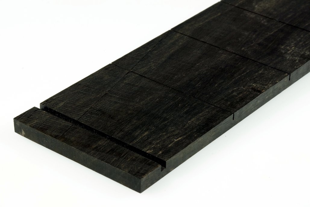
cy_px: 104
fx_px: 775
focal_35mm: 90
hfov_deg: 22.6
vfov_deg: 15.2
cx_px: 155
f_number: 22
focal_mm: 60
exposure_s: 1/15
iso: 500
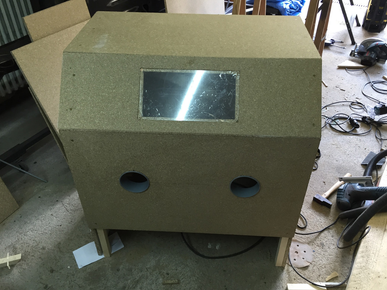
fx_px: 335
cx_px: 200
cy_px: 147
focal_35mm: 30
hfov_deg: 60.0
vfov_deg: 46.8
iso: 80
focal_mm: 4.15
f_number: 2.2
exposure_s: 1/33
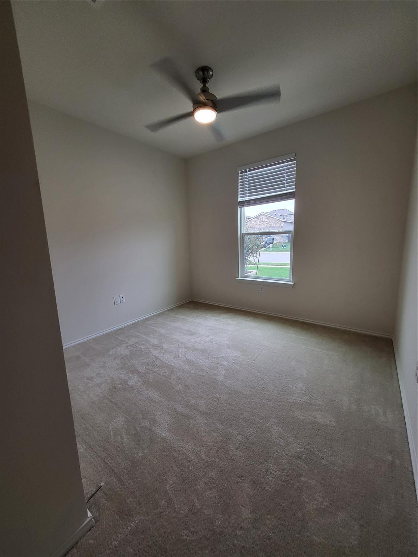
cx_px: 209
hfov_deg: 89.9
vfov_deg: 106.2
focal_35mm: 13
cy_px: 278
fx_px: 209
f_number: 2.2
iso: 160
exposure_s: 1/60
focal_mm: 1.74
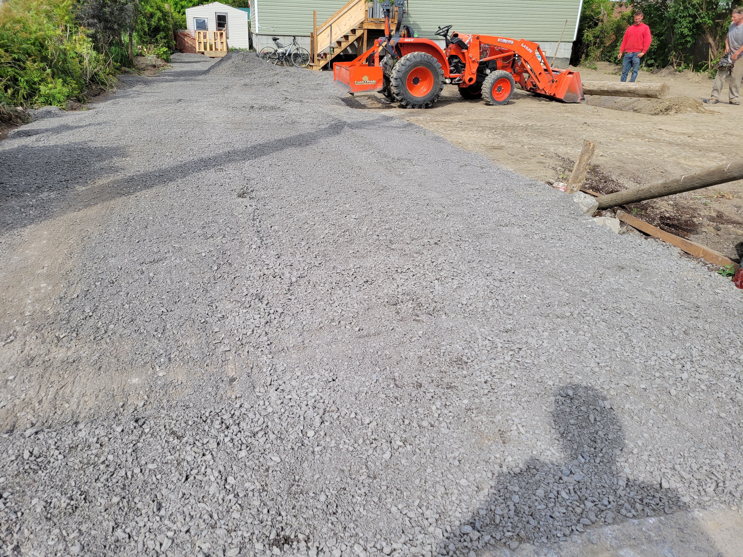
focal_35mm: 26
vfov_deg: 53.1
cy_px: 278
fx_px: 558
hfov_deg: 67.3
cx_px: 372
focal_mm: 5.4
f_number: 1.8
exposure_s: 1/1741
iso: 40
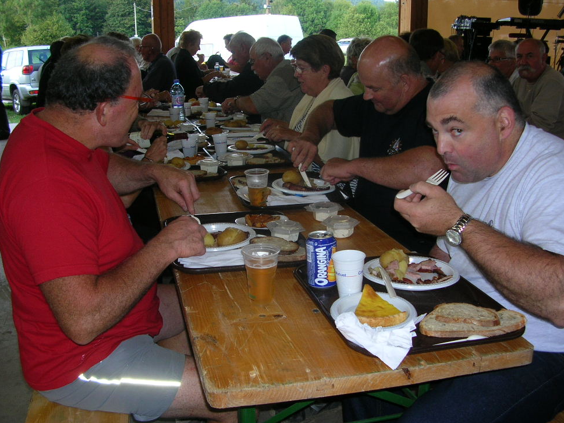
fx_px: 603
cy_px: 213
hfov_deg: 50.1
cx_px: 296
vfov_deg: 38.6
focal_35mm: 37
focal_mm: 5.8
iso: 50
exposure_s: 1/60.1
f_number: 2.8
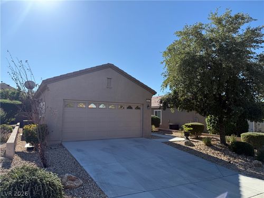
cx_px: 132
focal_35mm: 24
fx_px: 183
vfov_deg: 56.8
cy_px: 99
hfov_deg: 71.6
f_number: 1.78
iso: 80
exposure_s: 1/4975
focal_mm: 6.76
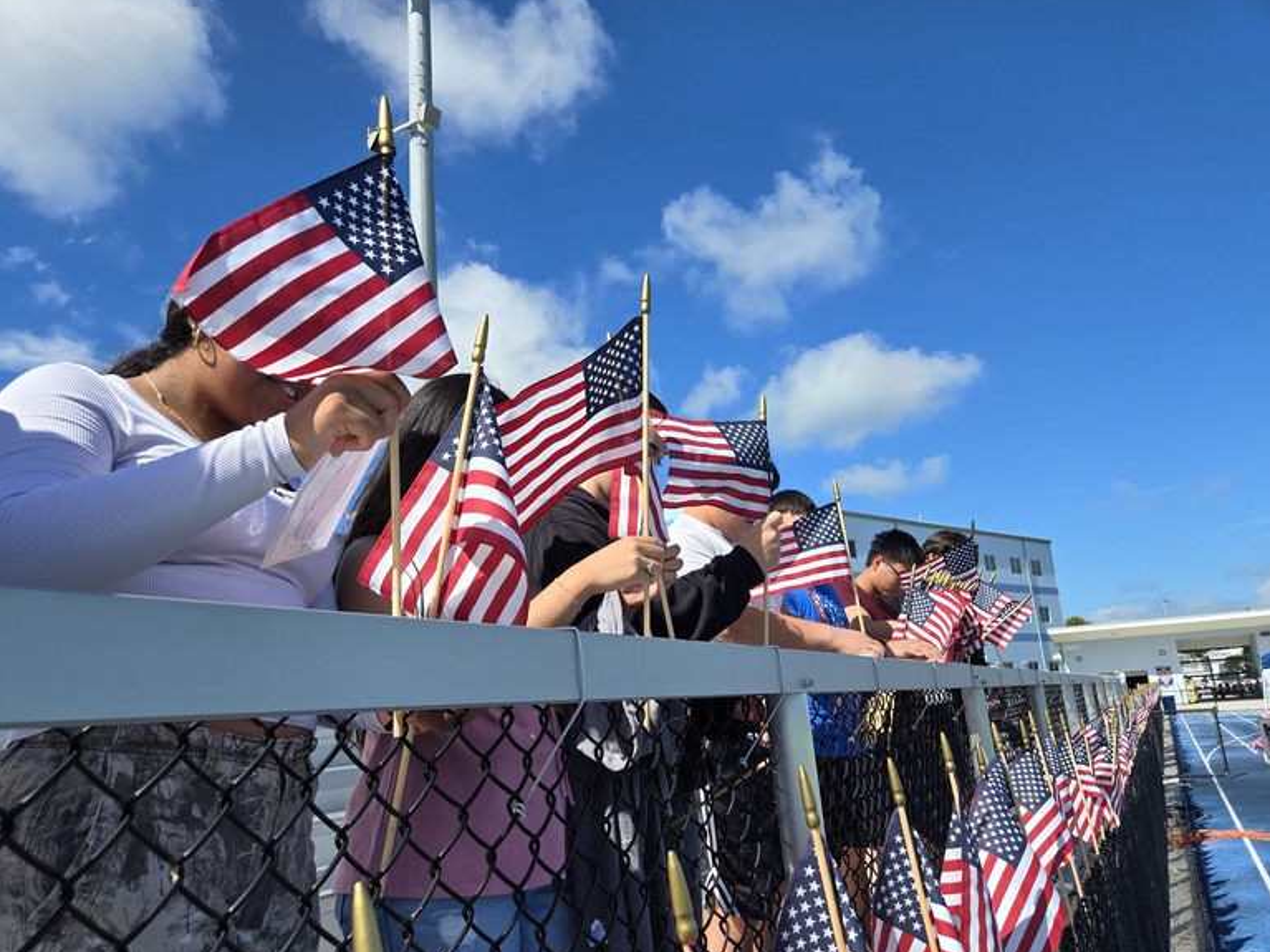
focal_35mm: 24
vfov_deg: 56.8
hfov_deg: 71.6
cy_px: 477
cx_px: 634
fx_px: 880
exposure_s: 1/1704
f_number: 1.8
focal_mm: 5.4
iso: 25
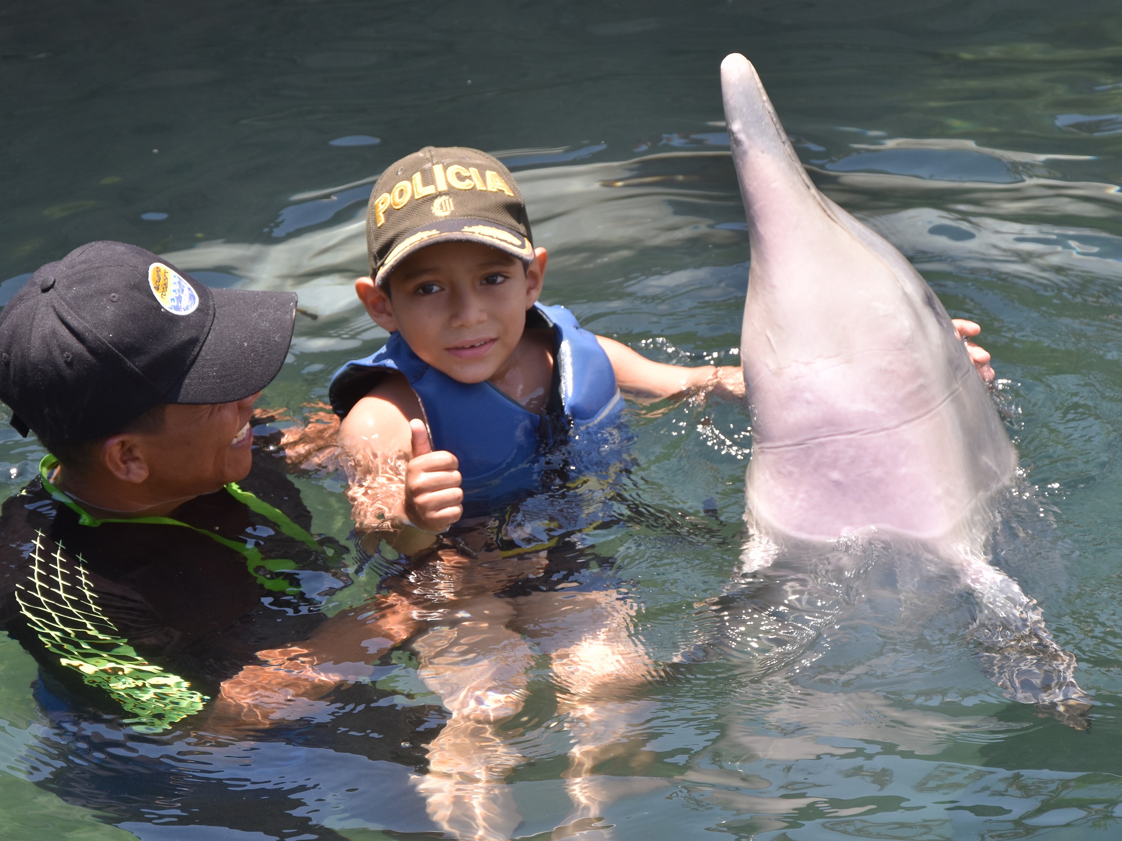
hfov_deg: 12.6
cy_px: 383
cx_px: 492
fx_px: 5076
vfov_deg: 9.5
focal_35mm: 157
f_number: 5.6
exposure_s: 1/500
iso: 200
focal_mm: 85
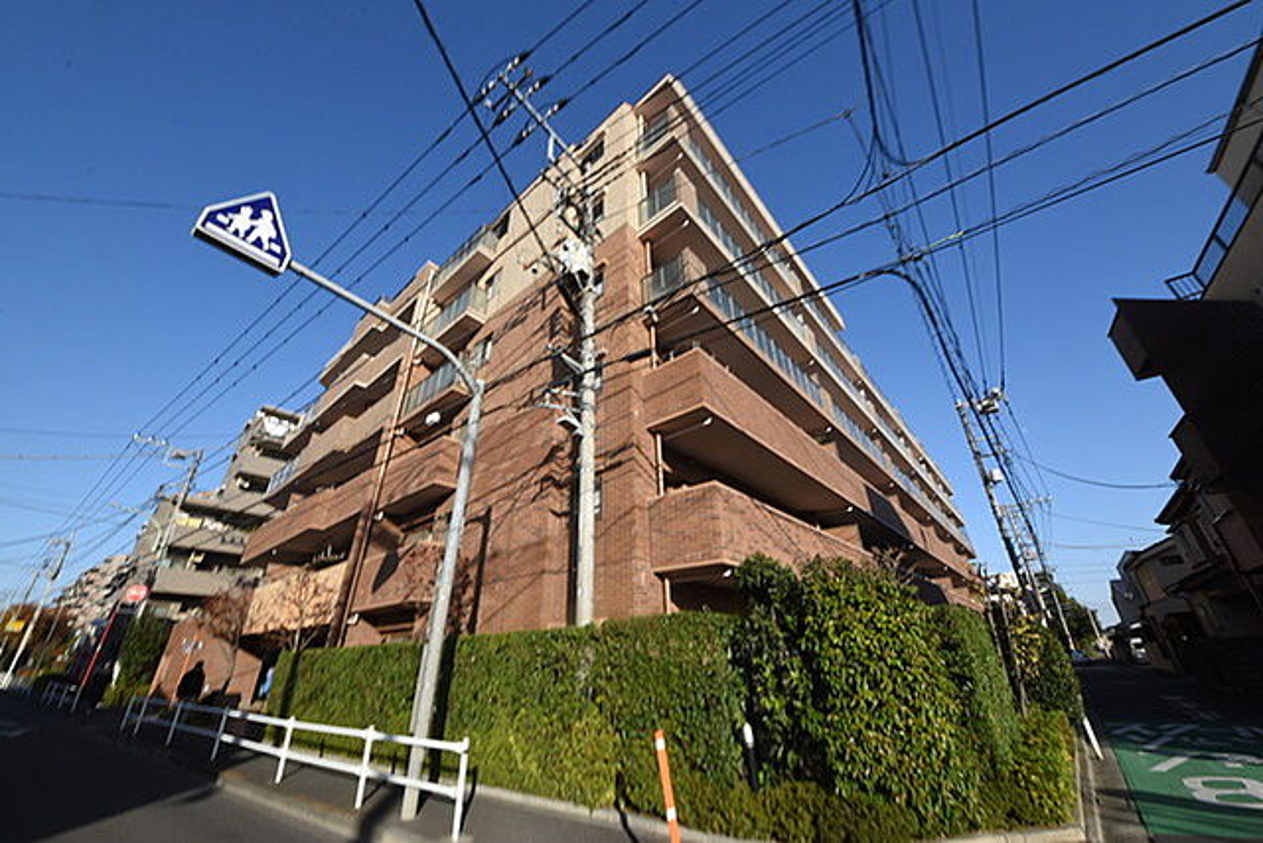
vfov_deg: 90.0
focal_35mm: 12
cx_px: 632
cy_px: 422
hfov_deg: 112.6
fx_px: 421
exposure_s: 1/80
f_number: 20
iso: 220
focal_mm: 8
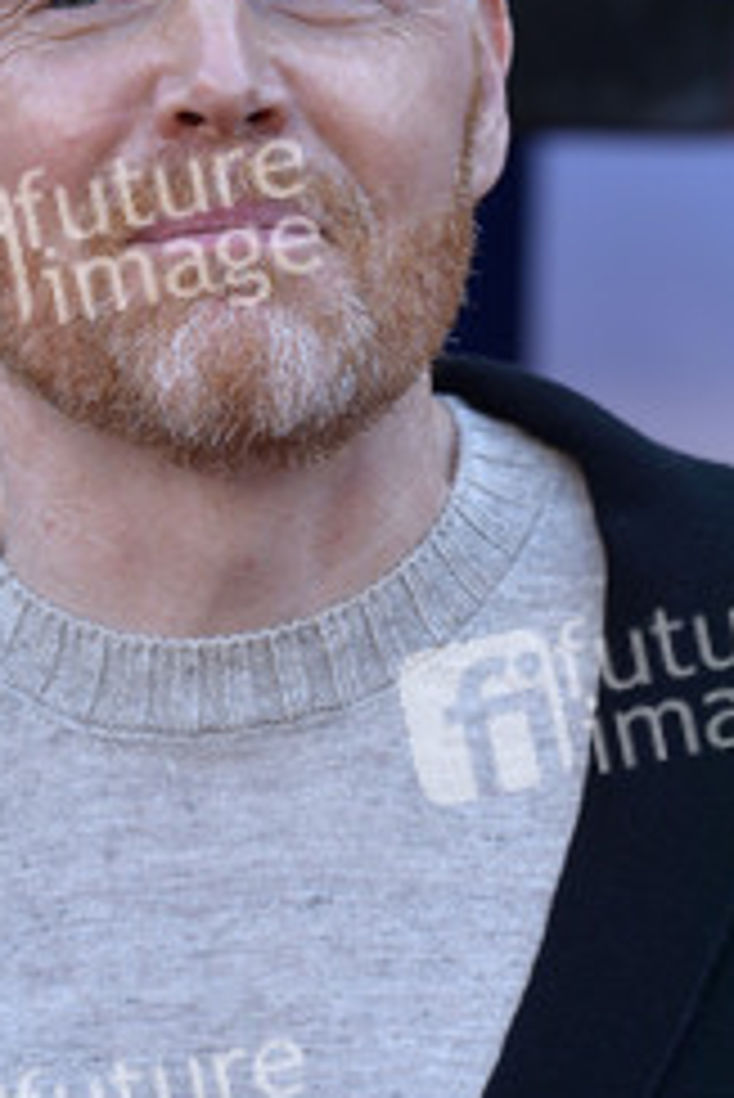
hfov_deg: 4.4
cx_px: 223
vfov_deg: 6.6
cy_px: 472
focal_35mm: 312
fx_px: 9528
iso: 320
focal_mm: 190
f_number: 7.1
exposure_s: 1/250
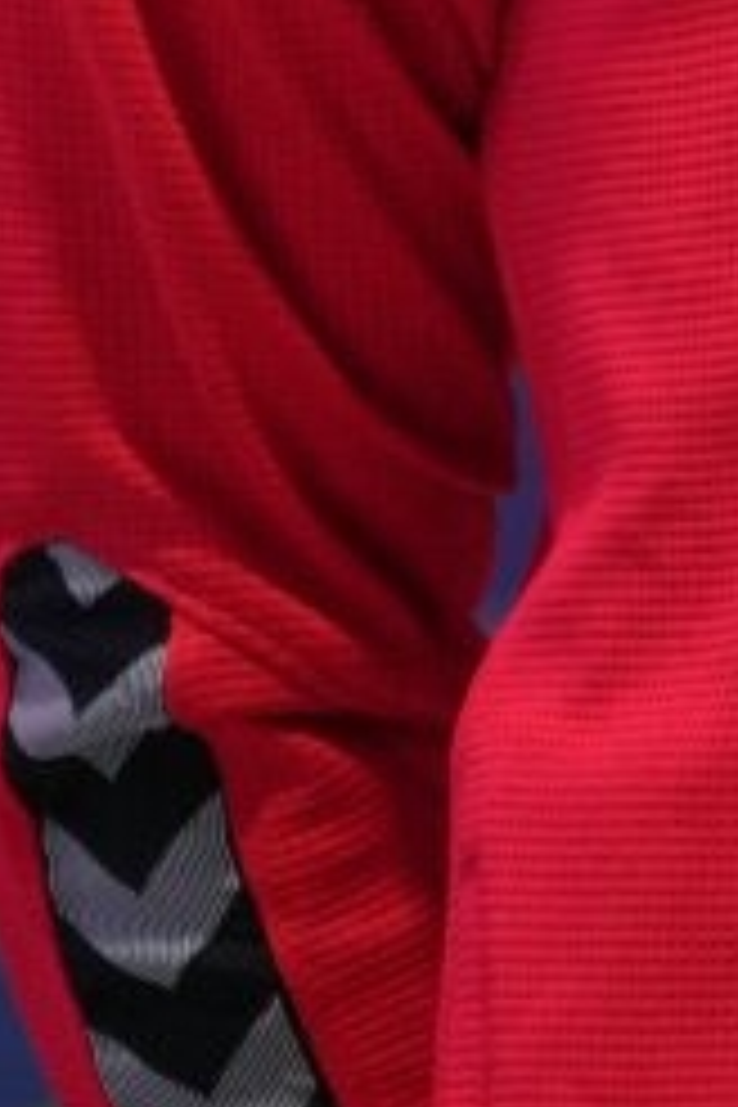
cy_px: -1197
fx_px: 45045
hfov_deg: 0.9
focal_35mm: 1465
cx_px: 1395
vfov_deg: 1.4
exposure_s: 1/250
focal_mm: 200
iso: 2000
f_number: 2.8
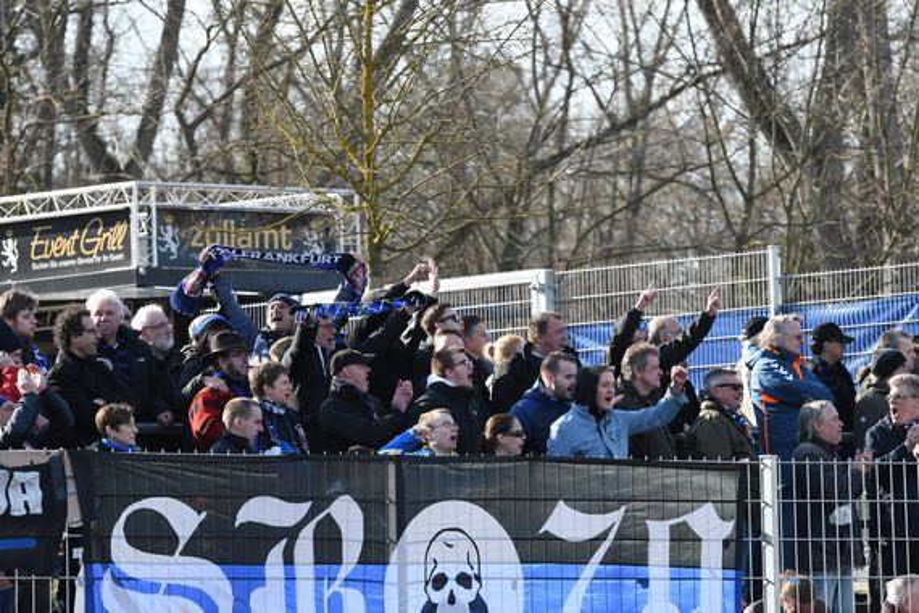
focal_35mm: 278
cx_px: 460
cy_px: 306
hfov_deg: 7.4
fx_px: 7083
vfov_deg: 5.0
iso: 560
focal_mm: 185
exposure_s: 1/1000
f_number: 5.6
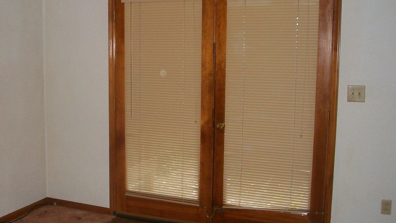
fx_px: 473
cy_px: 110
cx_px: 164
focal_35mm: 45
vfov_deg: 26.5
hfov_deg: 45.3
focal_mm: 5.7
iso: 160
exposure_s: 1/60
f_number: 2.8
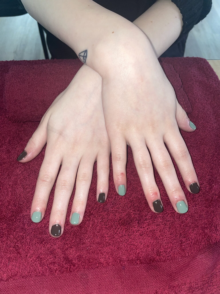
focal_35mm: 26
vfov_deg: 67.3
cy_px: 147
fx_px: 220
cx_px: 110
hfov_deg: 53.1
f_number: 1.6
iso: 32
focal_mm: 4.2
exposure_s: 1/61
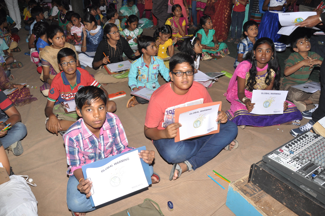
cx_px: 162
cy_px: 108
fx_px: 243
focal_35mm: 27
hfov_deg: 67.4
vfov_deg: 47.8
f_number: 10
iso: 400
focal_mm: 18
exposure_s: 1/125
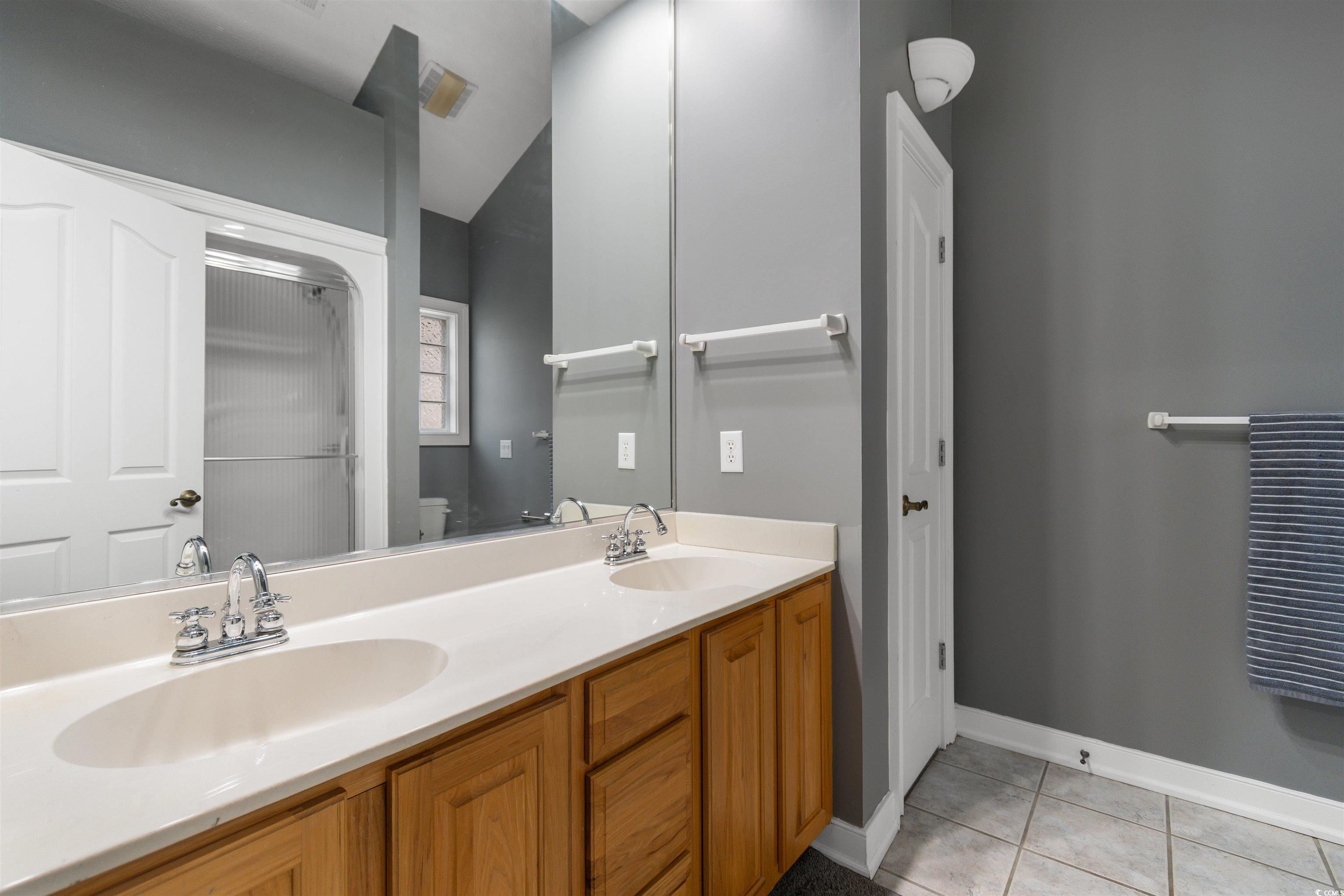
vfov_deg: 77.3
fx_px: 560
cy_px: 448
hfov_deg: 100.4
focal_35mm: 15
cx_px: 672
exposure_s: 1/15
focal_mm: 10
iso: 100
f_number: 4.5
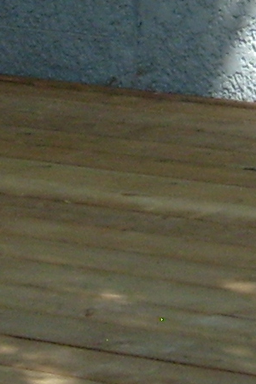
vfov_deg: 7.3
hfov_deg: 4.9
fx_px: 2986
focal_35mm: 280
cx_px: 282
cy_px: 34
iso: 80
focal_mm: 7.2
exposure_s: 1/350
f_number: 3
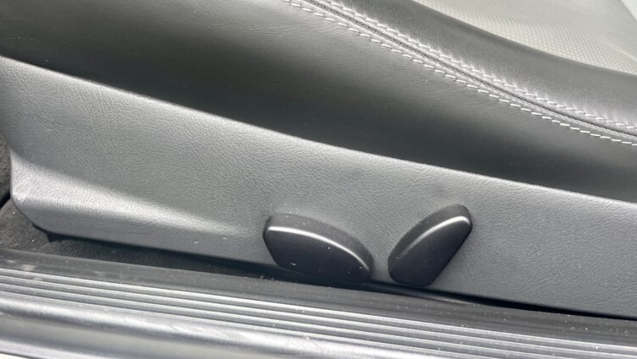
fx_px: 507
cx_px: 326
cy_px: 111
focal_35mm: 30
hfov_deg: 64.3
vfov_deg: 38.4
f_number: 1.6
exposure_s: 1/121
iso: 32
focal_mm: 4.2
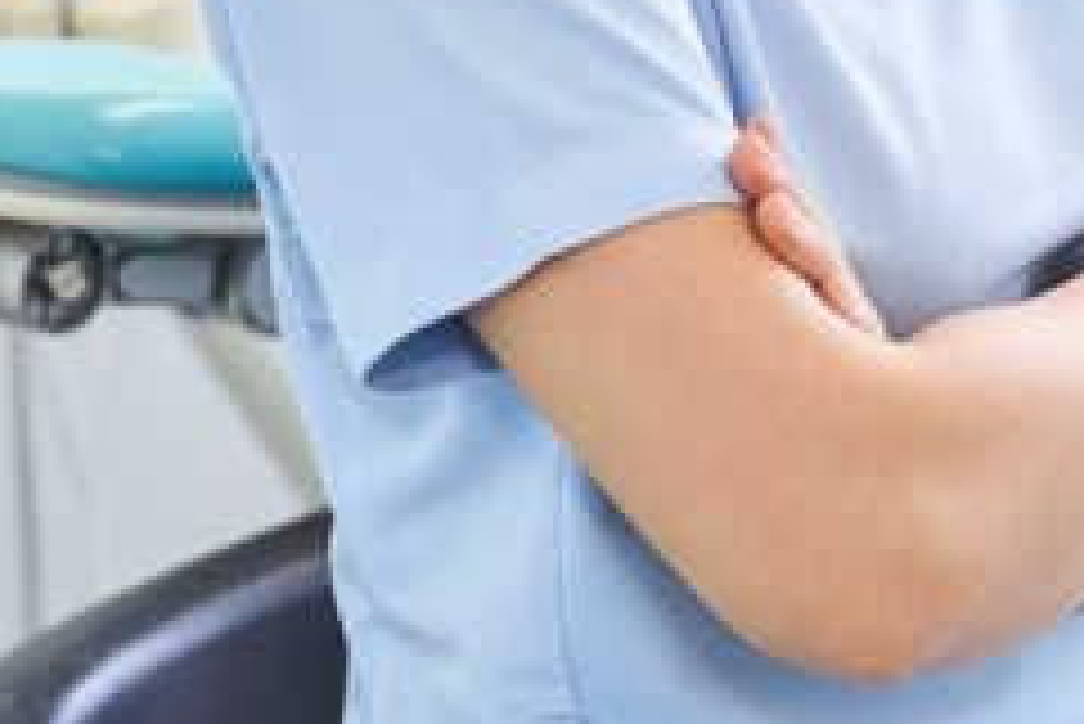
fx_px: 4097
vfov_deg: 9.7
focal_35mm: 136
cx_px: 1417
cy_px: -447
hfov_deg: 14.4
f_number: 2.8
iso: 500
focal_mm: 41
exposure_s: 1/250
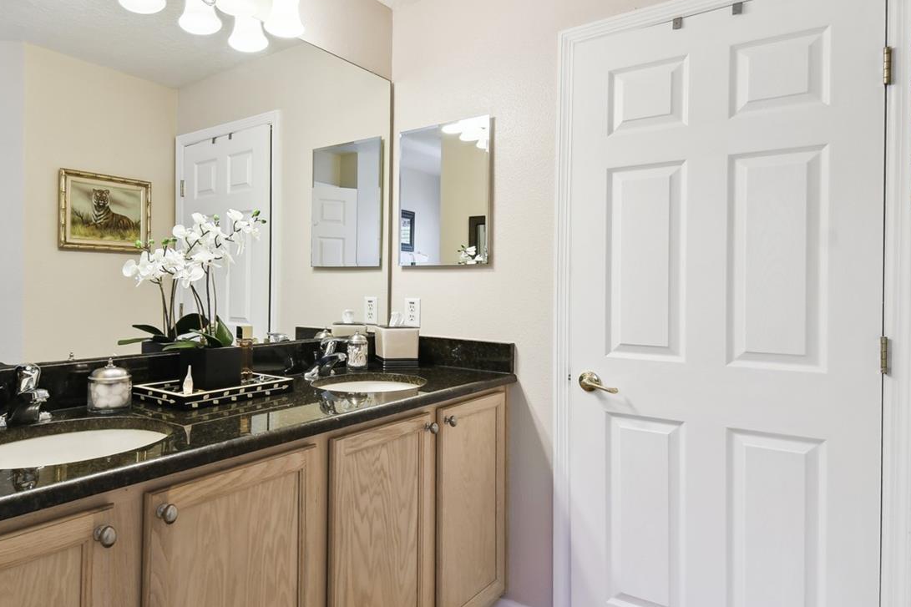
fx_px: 557
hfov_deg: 77.2
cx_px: 341
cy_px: 271
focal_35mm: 22
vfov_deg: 57.1
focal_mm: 10
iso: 100
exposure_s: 1/8
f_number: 7.1
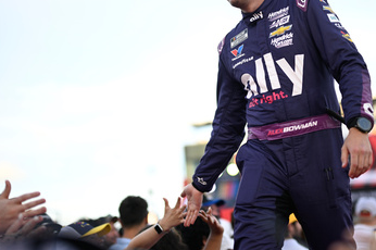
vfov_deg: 18.4
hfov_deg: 27.3
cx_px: 239
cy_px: 97
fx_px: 772
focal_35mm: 74
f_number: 1.2
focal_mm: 50
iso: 200
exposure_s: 1/2500
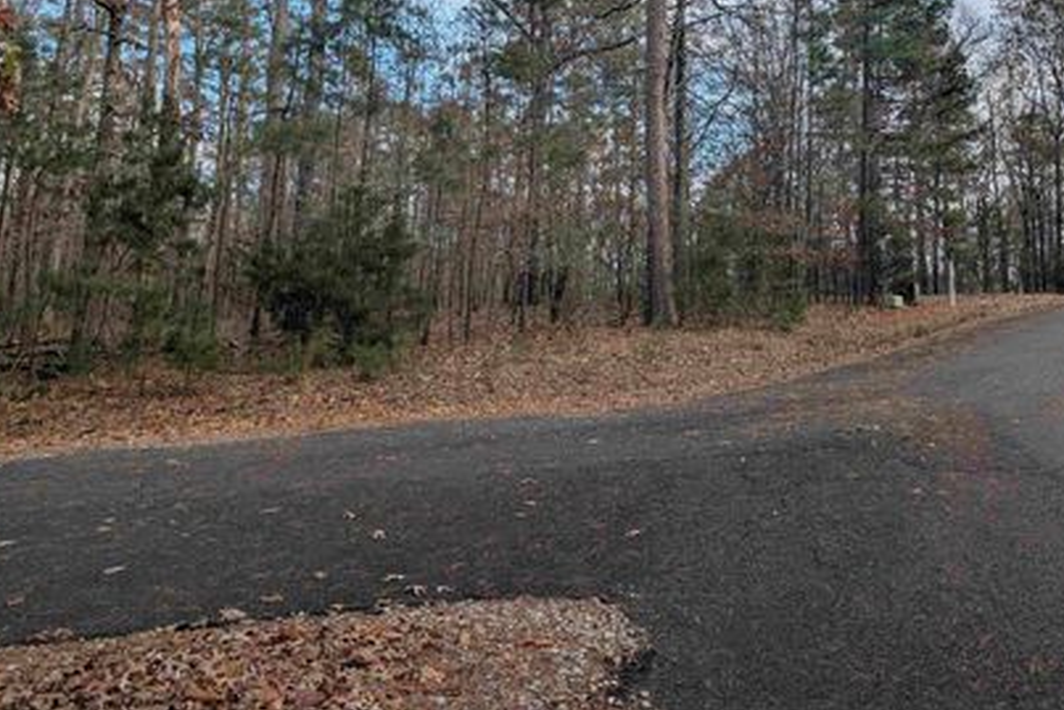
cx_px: 581
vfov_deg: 41.6
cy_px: 216
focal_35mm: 31
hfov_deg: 60.2
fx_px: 917
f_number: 1.68
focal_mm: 6.9
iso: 21
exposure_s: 1/346
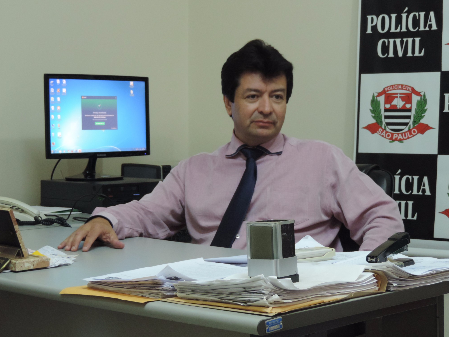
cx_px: 224
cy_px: 164
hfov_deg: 23.0
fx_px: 1103
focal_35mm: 85
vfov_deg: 17.4
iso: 450
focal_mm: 13.3
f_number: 3.9
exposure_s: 1/25
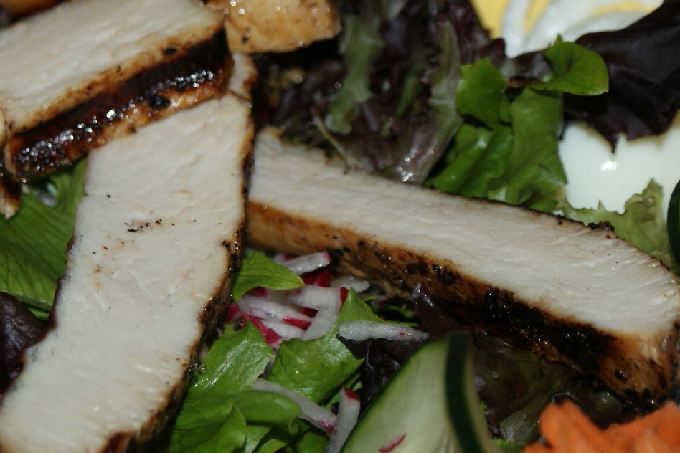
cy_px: 49
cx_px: 367
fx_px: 3154
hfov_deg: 12.3
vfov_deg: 8.2
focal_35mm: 167
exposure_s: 1/80
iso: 400
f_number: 5.6
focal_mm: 55
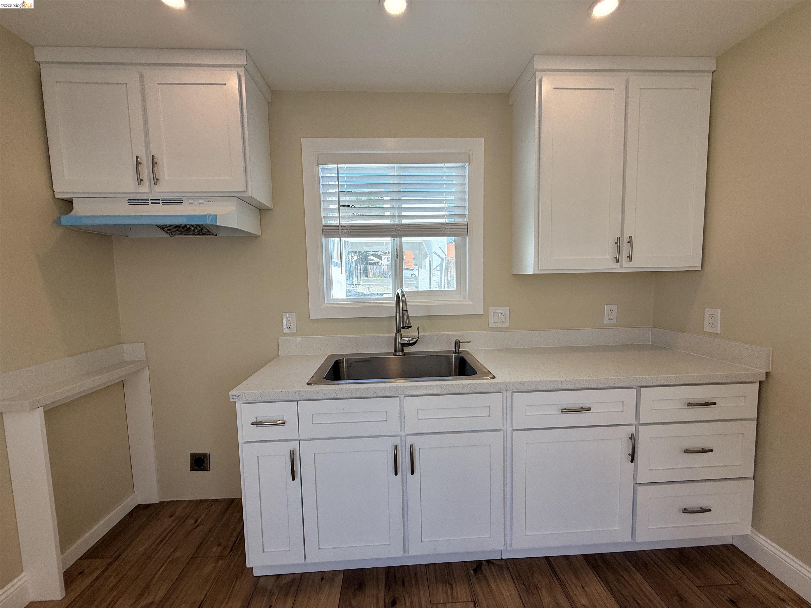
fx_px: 328
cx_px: 406
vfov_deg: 85.7
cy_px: 304
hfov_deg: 102.1
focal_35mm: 14
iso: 64
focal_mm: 2.22
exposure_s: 1/280
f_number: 2.2
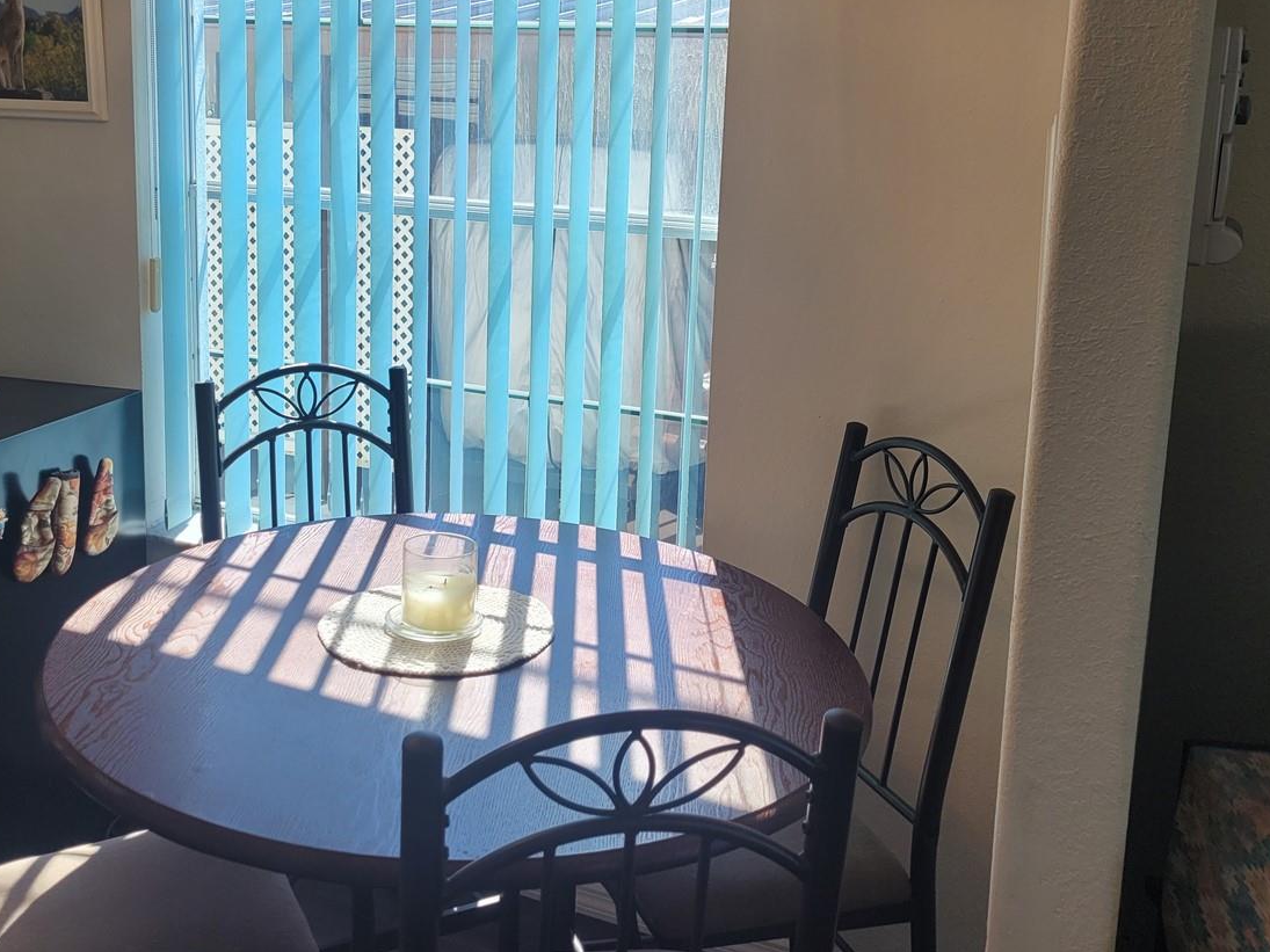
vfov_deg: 37.3
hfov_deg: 48.6
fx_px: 1394
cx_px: 485
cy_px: 314
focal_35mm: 38
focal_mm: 5.4
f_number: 1.8
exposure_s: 1/168
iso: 40
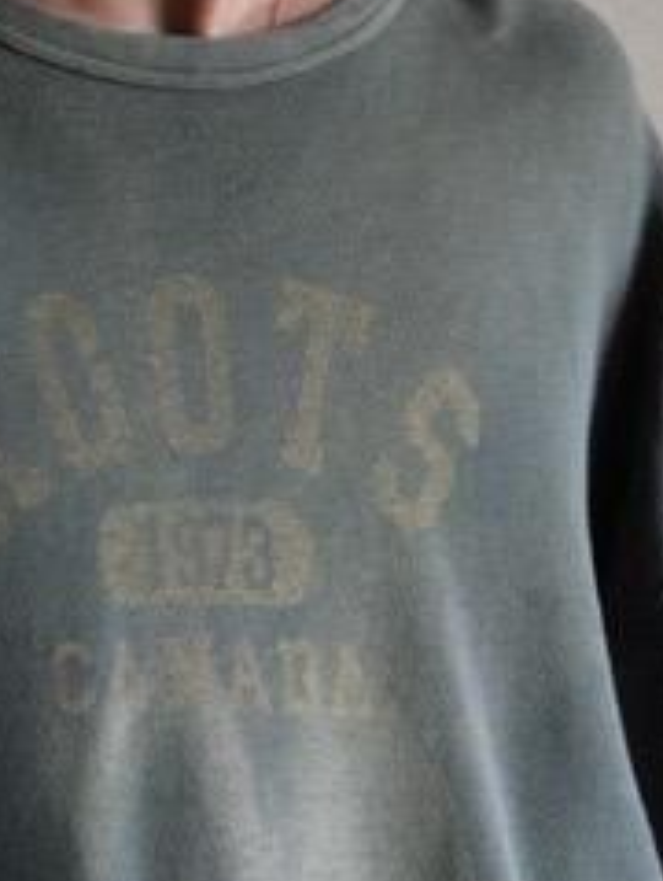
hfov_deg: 4.5
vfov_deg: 6.0
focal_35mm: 328
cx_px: 96
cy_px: 1156
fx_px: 8354
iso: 1000
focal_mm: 46
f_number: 3.9
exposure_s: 1/100
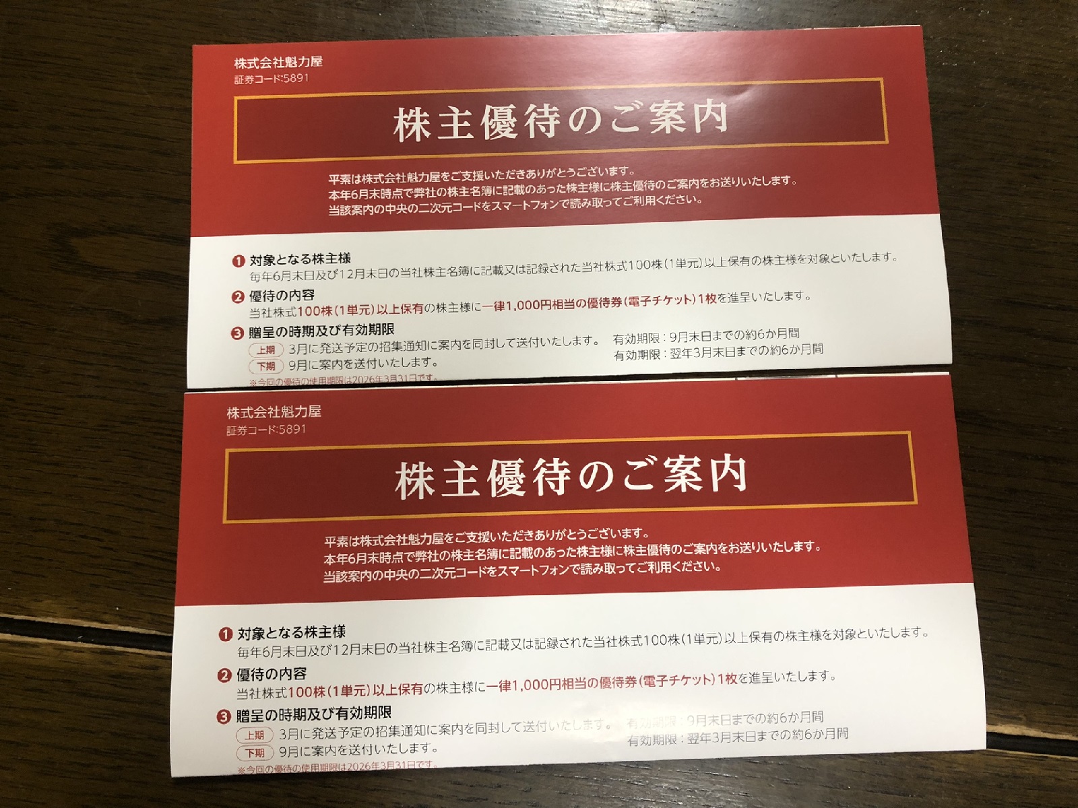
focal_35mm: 28
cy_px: 404
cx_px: 539
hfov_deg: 63.4
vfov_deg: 49.7
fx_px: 872
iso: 64
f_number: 1.8
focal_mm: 3.99
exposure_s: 1/17
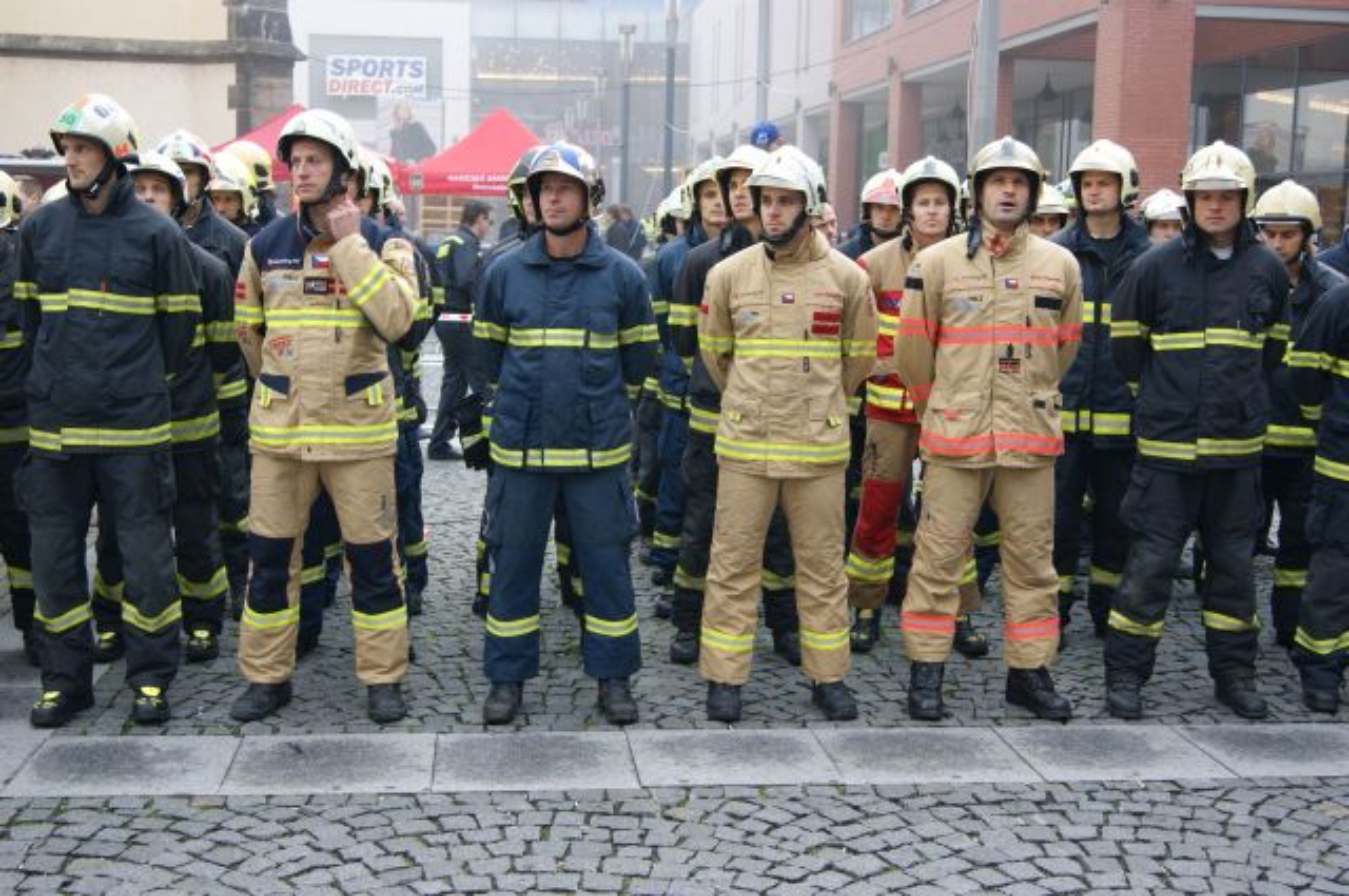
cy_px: 448
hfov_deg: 43.7
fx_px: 1684
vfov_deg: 29.8
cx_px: 674
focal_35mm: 45
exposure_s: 1/50
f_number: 5
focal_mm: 30
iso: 100
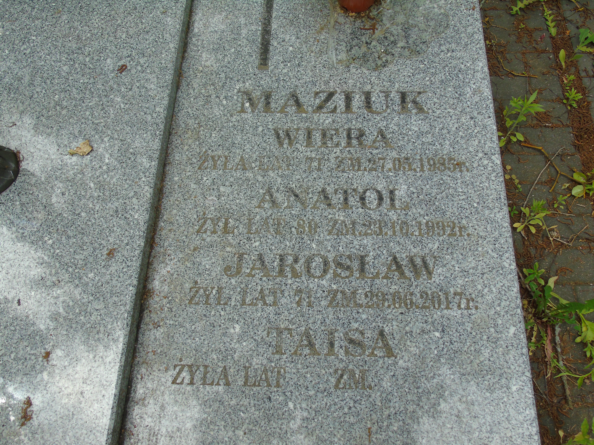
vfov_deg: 48.2
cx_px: 297
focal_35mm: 29
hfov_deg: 61.7
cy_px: 222
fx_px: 498
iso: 80
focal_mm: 5.2
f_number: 3.6
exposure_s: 1/200
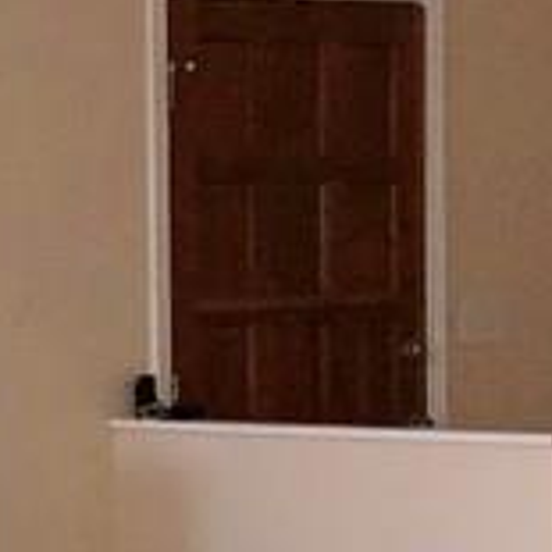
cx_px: -787
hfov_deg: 9.5
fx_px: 2941
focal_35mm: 163
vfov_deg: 10.7
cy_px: 385
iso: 40
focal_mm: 3.99
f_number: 1.8
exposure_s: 1/120
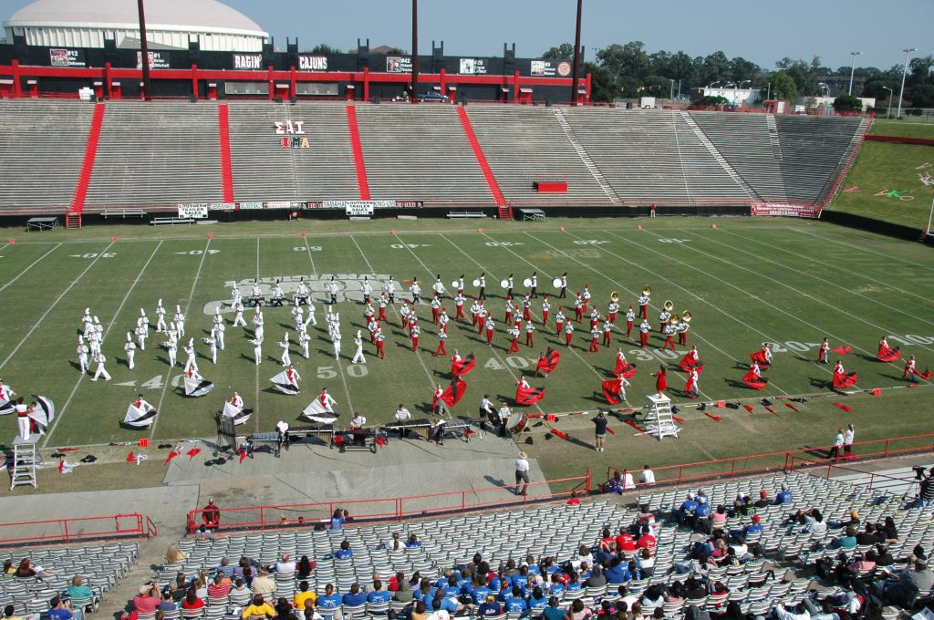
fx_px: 855
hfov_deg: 57.3
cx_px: 467
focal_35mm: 33
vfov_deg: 39.9
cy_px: 310
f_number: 10
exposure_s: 1/320
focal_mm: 22
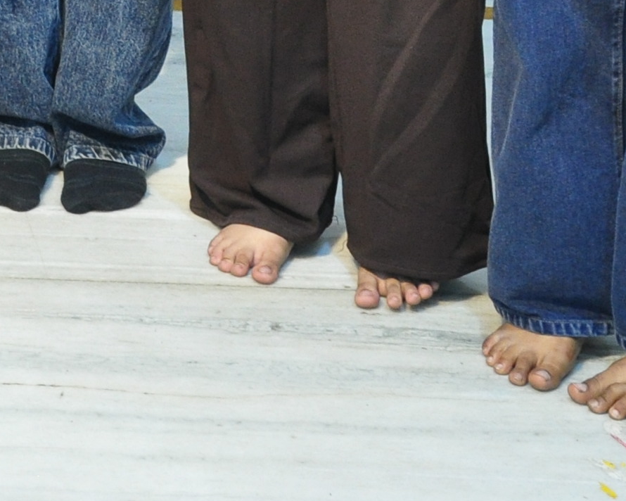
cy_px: -488
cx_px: -433
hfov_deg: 12.1
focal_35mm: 149
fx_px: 2761
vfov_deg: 9.7
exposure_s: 1/10
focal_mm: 22
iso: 800
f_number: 5.6
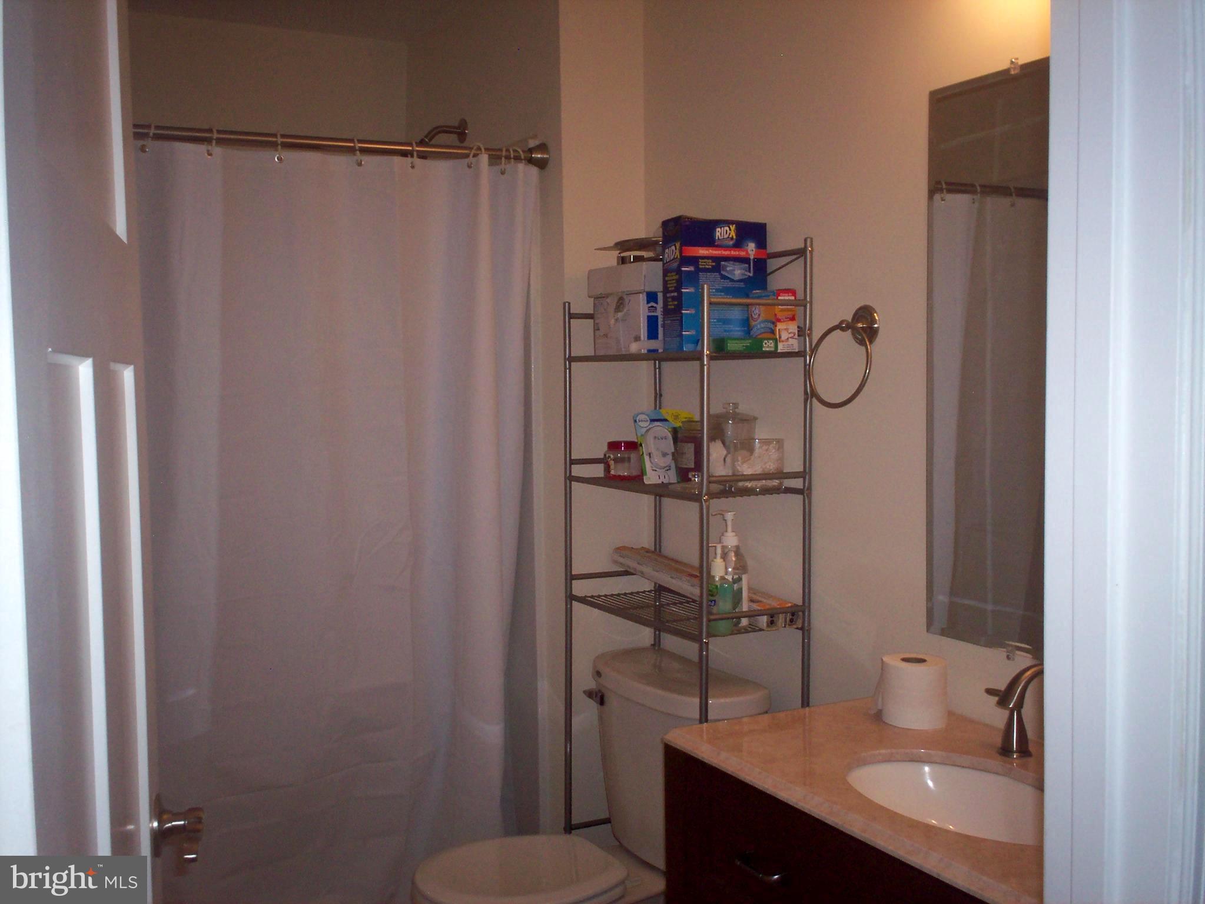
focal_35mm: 36
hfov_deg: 51.3
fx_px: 1253
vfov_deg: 39.7
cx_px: 602
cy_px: 452
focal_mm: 6
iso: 140
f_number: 4.5
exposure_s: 1/60
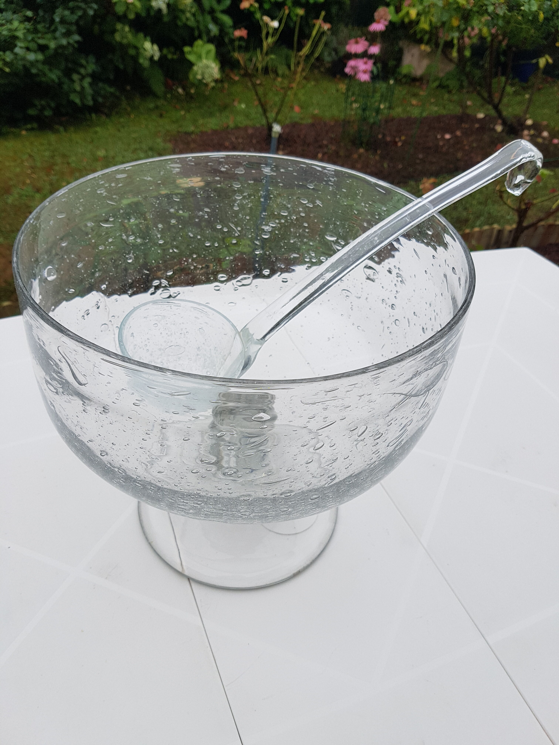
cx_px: 280
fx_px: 560
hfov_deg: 53.1
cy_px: 372
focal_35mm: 26
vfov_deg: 67.3
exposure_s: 1/1788
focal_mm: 4.2
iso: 50
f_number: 1.7
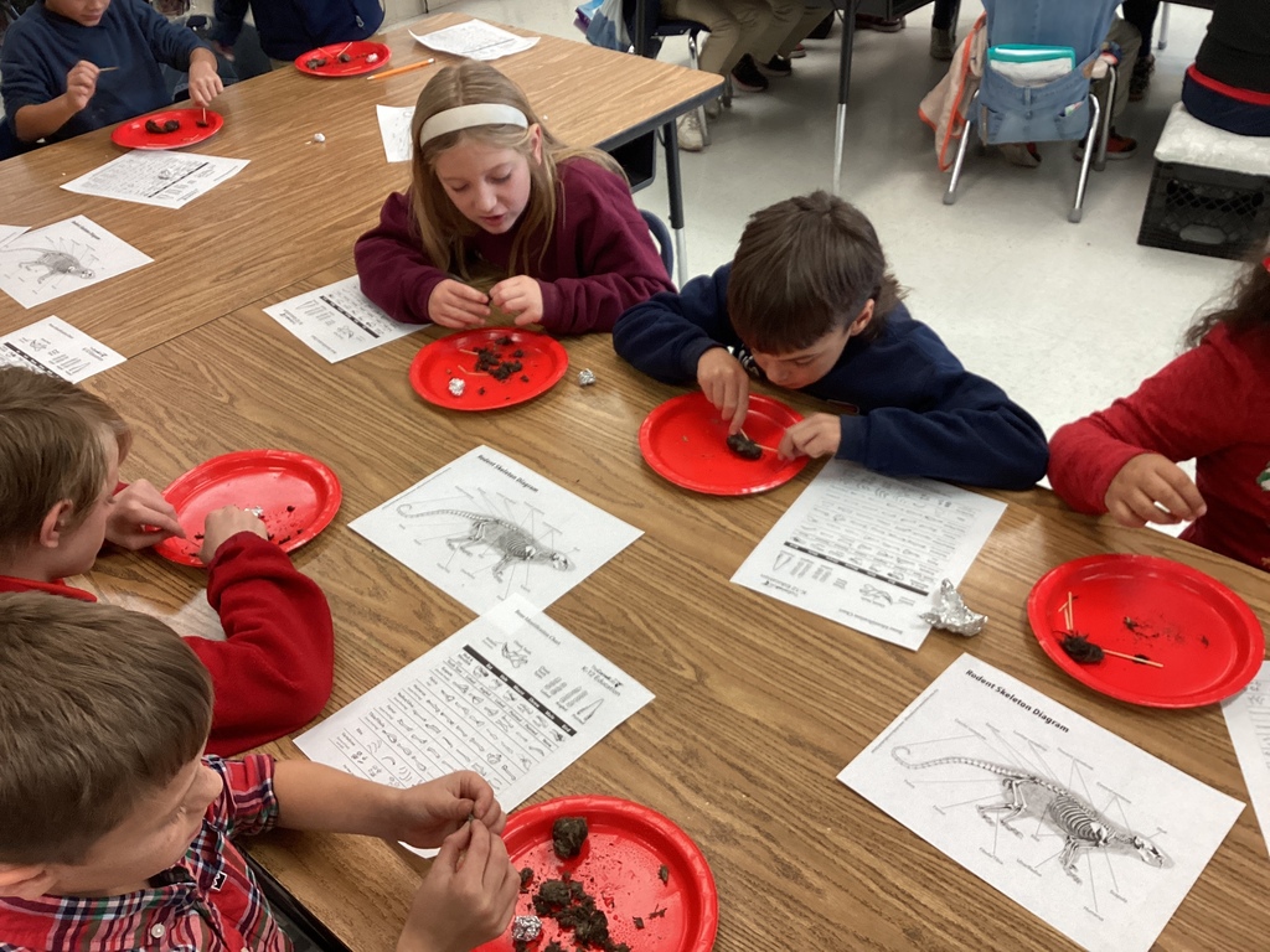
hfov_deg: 58.4
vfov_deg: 45.4
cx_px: 635
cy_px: 476
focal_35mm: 31
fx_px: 1137
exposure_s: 1/60
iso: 125
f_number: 2.4
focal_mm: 3.3
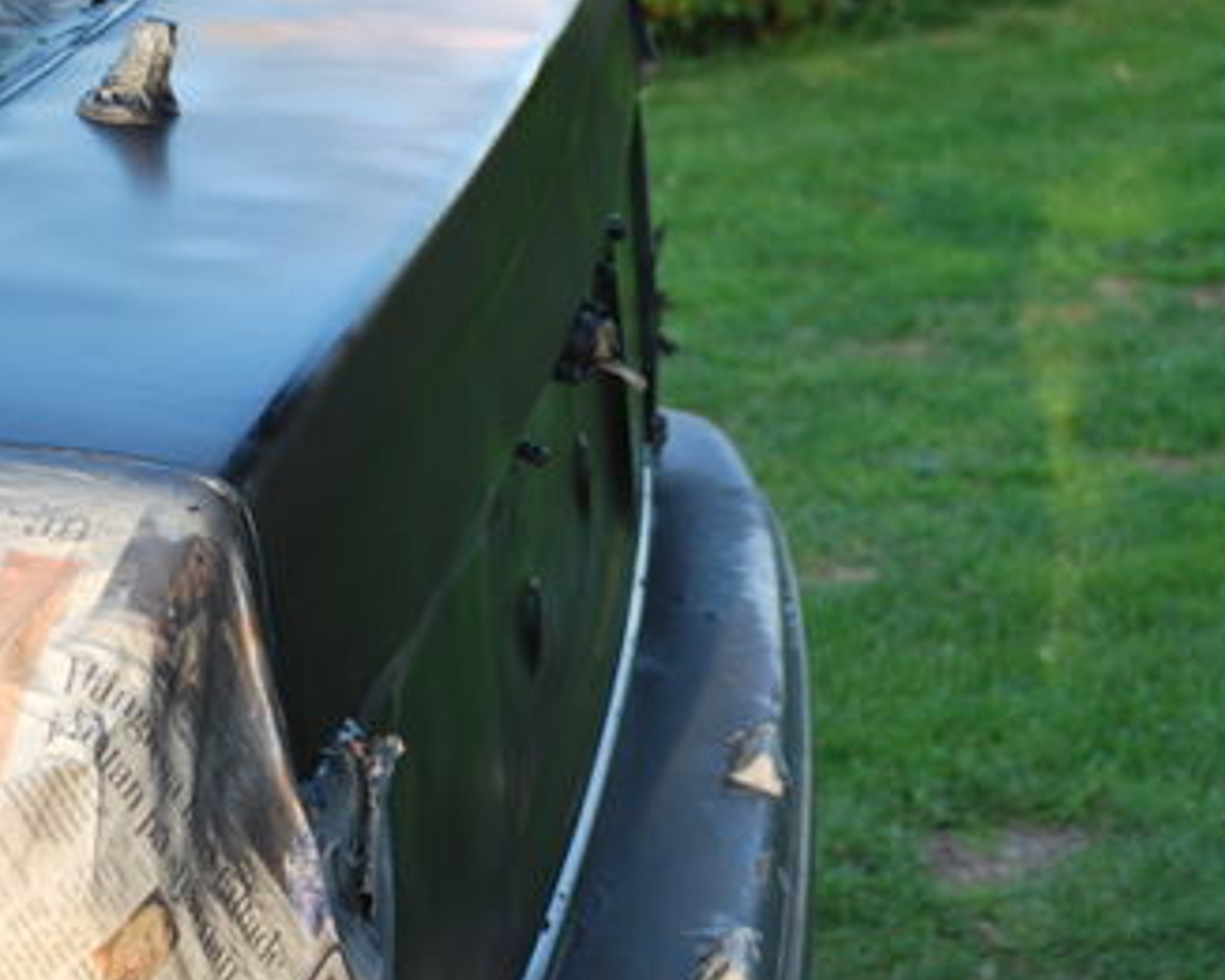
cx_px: 470
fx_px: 3808
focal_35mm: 105
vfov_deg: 14.6
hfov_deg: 18.3
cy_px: 319
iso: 200
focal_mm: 38
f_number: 5.3
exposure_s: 1/100
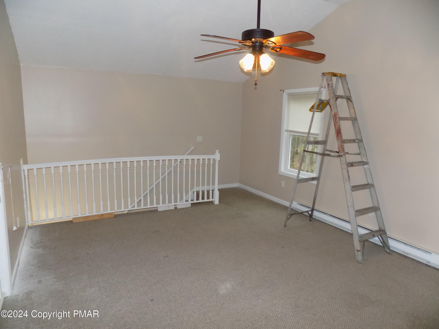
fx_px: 292
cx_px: 220
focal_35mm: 23
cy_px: 164
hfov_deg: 73.9
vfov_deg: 58.9
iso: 280
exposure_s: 1/30
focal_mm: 4
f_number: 3.1
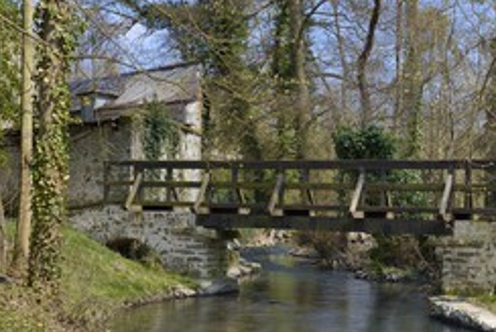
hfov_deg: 32.2
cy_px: 244
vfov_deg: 21.8
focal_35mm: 62
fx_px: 855
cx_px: 313
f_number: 9
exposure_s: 1/200
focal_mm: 36
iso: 200
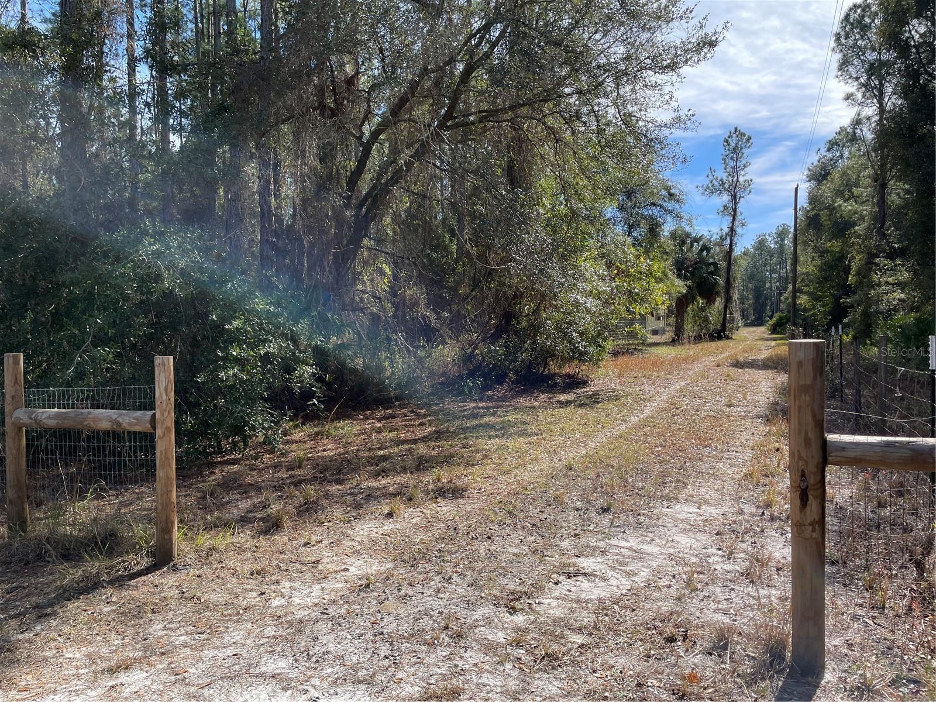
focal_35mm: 26
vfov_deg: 53.1
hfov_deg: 67.3
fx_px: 703
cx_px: 468
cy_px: 351
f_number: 1.6
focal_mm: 4.2
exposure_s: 1/1595
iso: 32
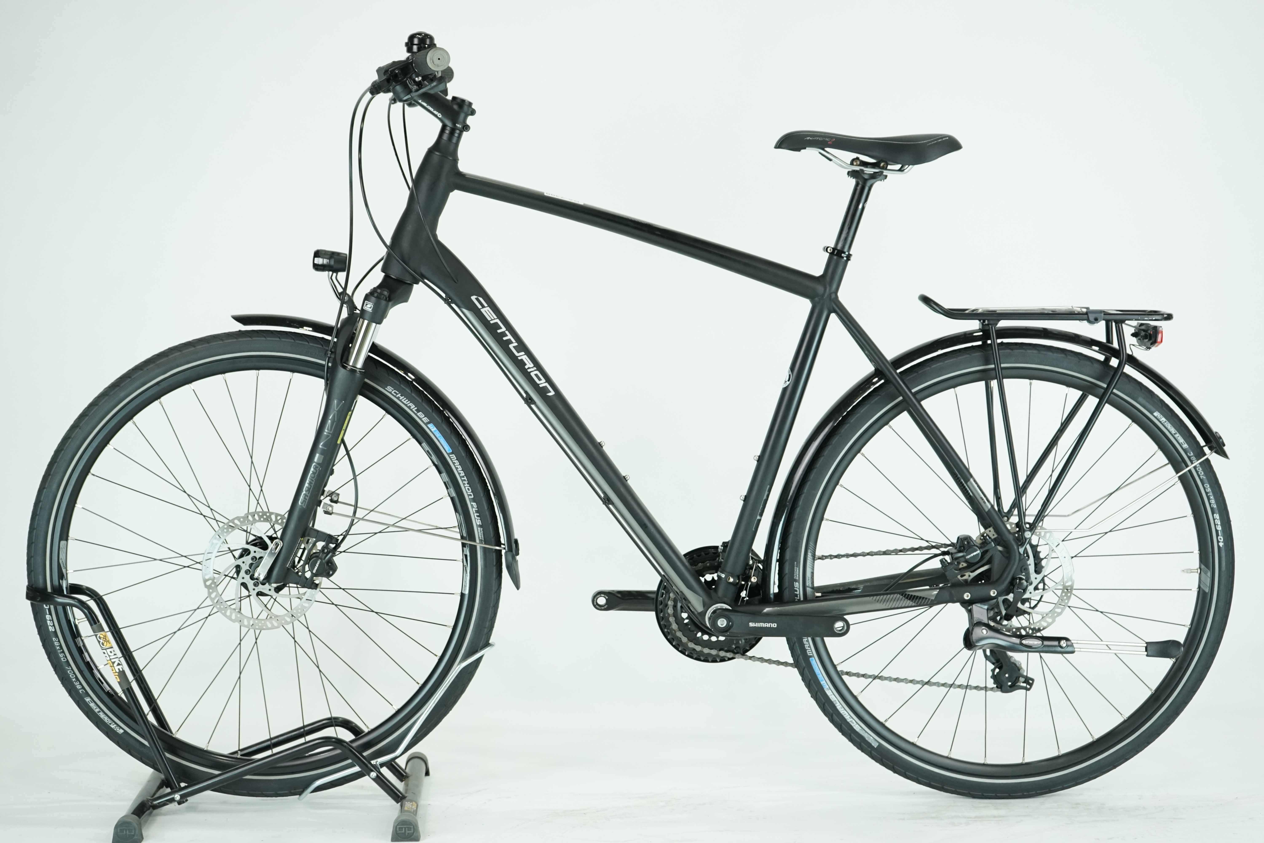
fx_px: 2212
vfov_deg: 21.6
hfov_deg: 31.9
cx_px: 632
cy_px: 422
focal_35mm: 63
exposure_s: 1/200
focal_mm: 63
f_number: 5.6
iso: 1600
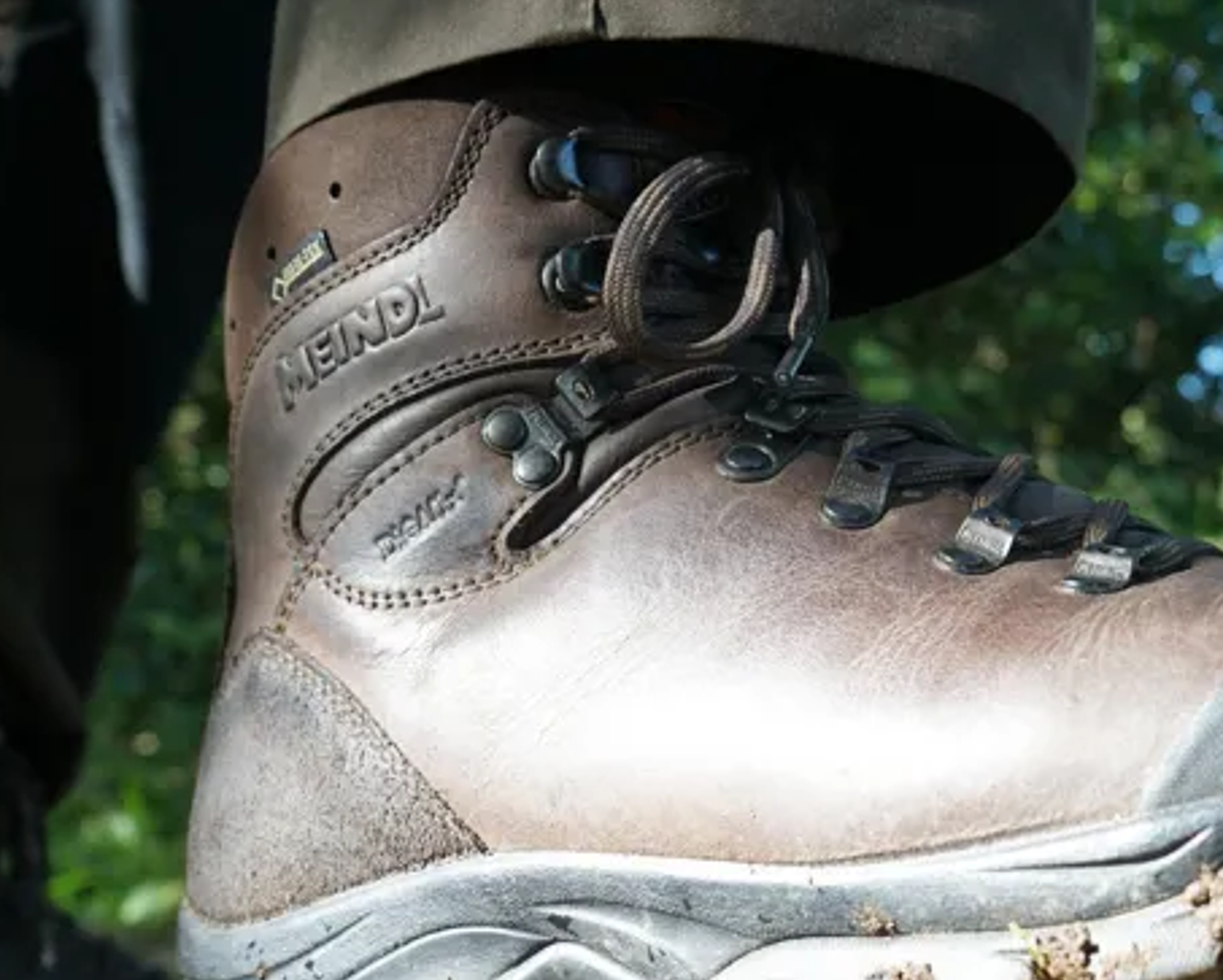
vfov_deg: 28.6
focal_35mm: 53
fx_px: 1920
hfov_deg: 35.0
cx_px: 826
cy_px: 536
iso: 400
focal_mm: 32
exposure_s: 1/50
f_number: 8
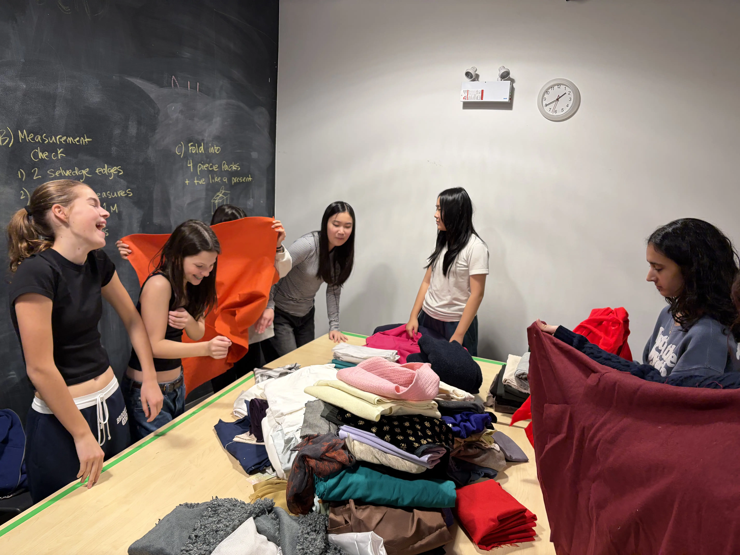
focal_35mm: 26
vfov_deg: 53.1
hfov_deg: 67.3
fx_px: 556
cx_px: 370
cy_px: 278
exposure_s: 1/120
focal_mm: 5.96
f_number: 1.6
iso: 80
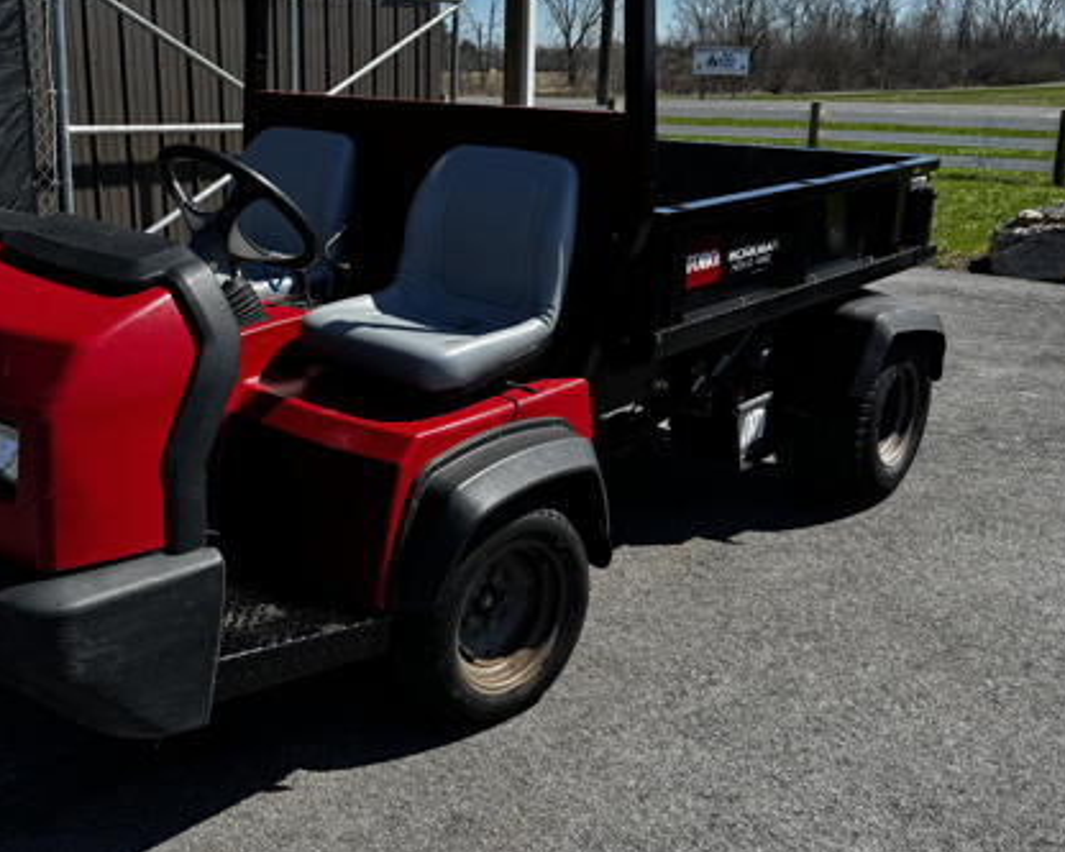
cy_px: 335
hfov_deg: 49.8
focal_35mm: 36
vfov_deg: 41.0
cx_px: 404
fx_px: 1135
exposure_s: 1/2105
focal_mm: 6.76
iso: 80
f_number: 1.78
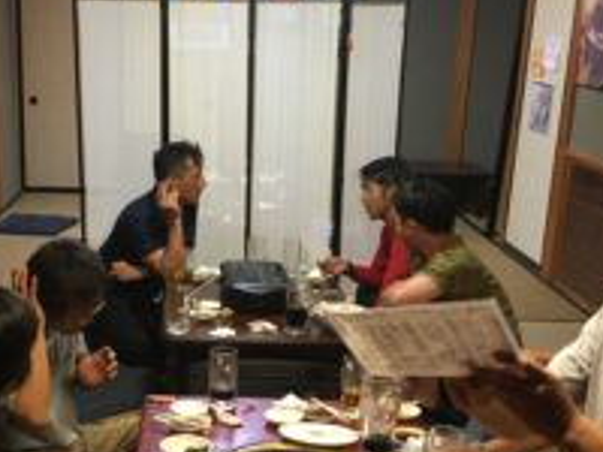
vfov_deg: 24.9
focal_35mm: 58
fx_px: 1010
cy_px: 341
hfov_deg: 32.7
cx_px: 166
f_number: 2.2
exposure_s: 1/24
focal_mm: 4.15
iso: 200
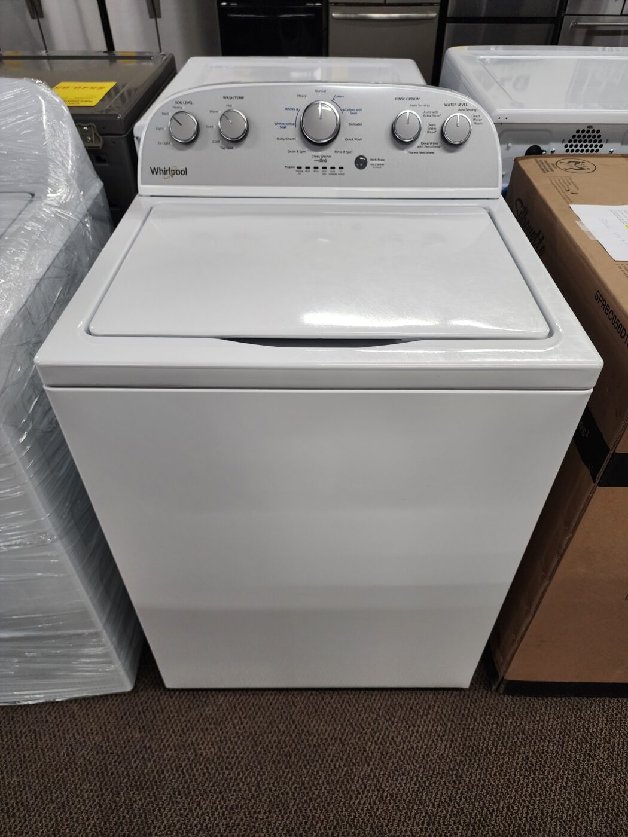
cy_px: 418
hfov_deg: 58.9
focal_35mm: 23
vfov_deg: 73.9
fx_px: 556
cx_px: 314
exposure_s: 1/120
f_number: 1.8
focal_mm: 6.4
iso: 250
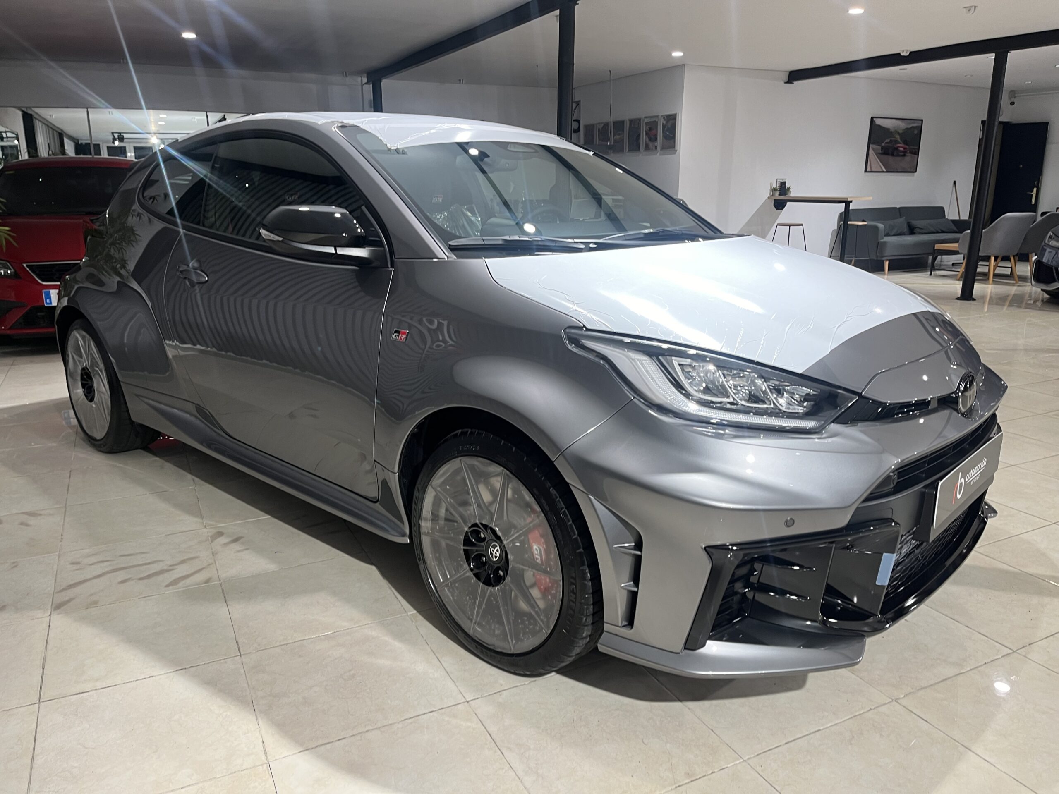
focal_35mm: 26
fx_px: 795
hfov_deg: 67.3
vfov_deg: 53.1
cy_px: 397
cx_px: 530
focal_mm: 5.1
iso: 100
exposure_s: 1/50
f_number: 1.6
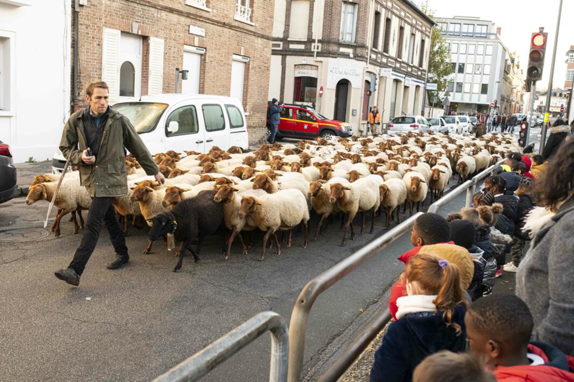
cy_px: 191
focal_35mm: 35
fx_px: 558
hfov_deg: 54.4
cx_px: 287
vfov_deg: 37.8
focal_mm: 35
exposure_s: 1/1000
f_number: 5.6
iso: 3600
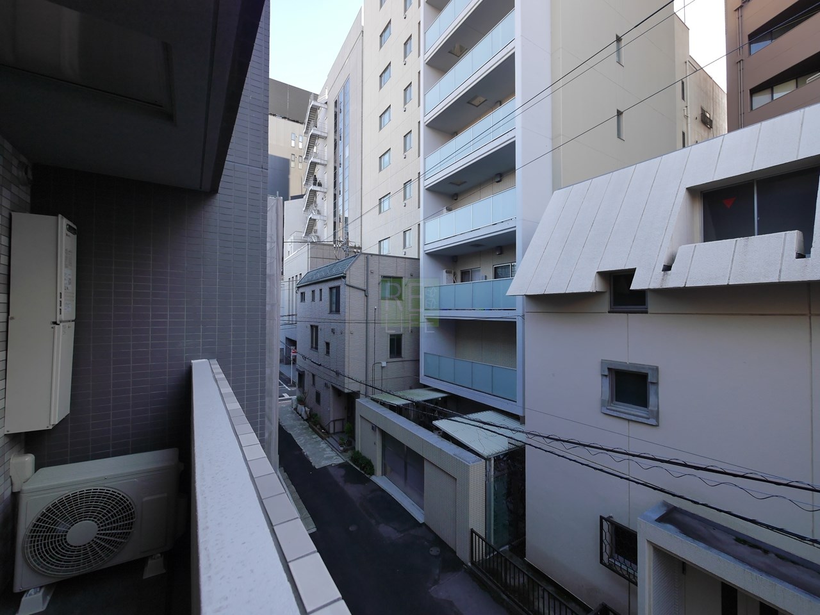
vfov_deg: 85.7
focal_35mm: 14
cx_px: 410
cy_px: 308
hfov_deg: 102.1
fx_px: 332
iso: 160
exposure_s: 1/125
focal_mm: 7
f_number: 4.5
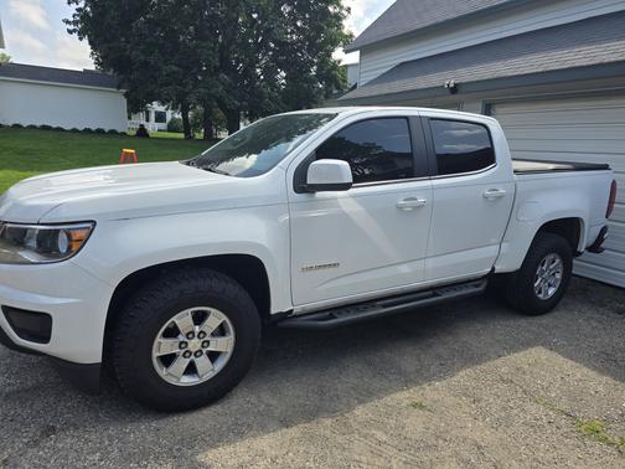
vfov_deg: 58.9
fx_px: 415
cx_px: 312
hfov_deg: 73.9
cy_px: 234
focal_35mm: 23
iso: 12
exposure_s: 1/392
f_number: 1.7
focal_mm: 6.3
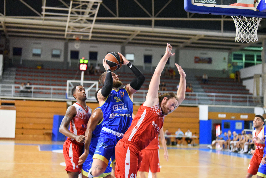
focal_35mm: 70
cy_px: 89
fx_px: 517
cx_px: 133
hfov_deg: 28.8
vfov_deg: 19.5
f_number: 2.8
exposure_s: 1/1000
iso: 12800
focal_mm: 70
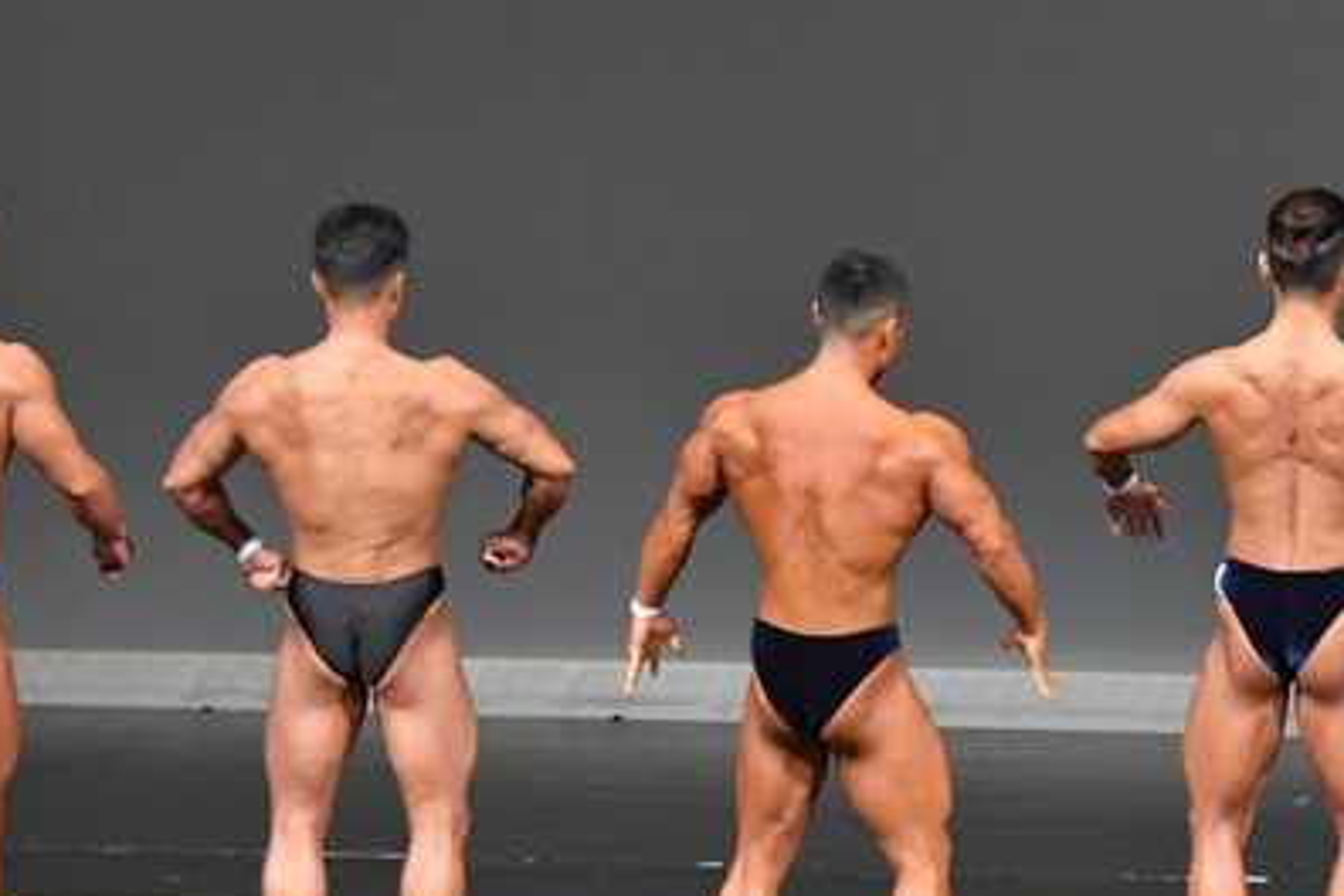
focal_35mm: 395
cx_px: 1033
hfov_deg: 5.2
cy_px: 462
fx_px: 14746
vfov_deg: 3.5
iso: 5000
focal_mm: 135
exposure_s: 1/400
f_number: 5.6
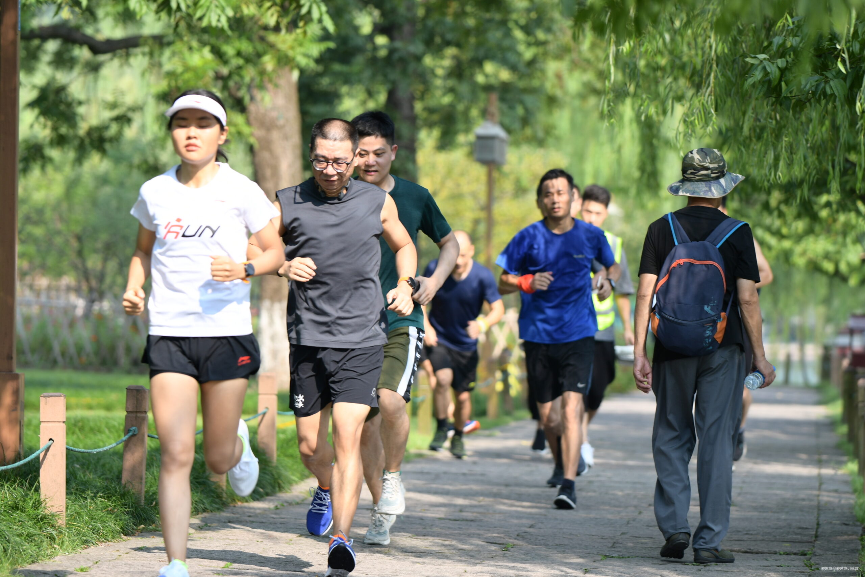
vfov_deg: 7.3
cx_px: 432
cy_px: 288
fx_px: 4505
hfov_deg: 11.0
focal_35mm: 188
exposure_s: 1/640
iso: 125
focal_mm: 125
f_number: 2.8
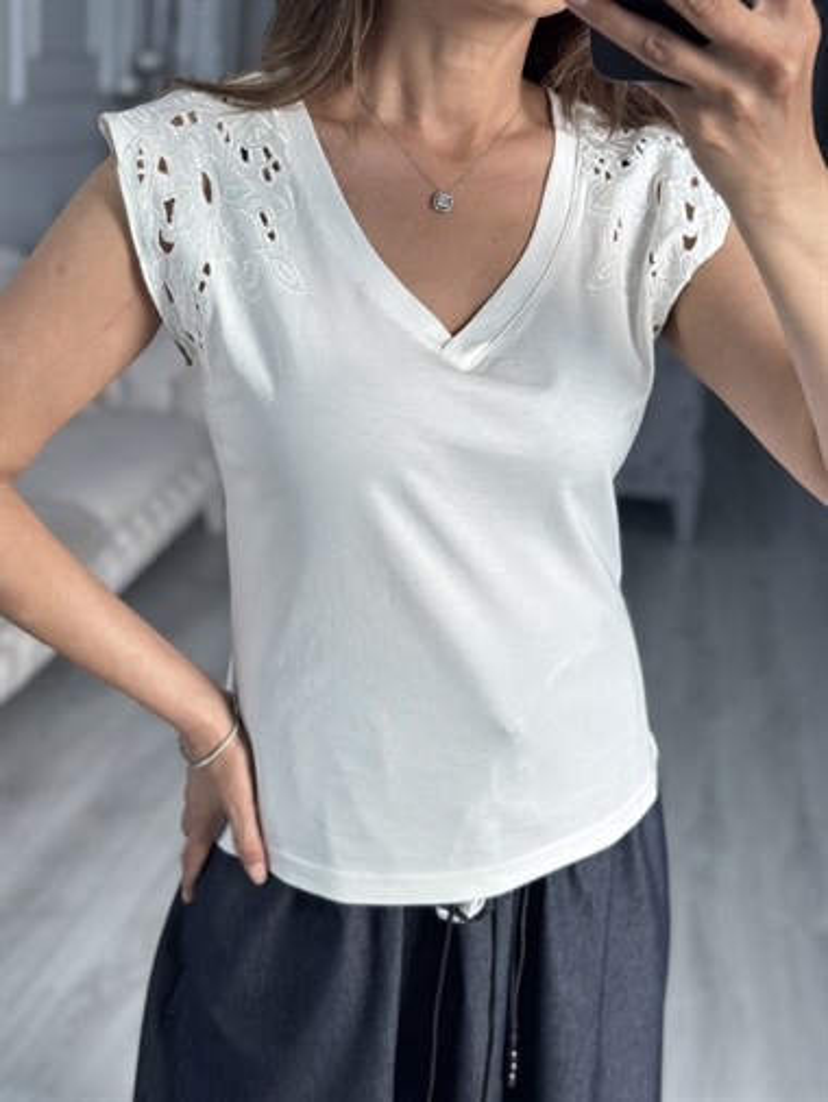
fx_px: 1530
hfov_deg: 30.3
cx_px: 414
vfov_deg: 39.6
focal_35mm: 48
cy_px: 551
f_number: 1.78
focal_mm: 6.86
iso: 80
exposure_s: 1/363
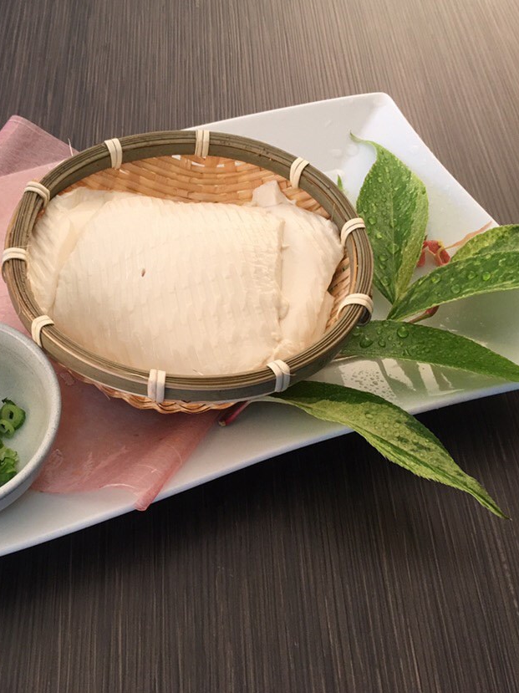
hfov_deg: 33.7
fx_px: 840
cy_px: 336
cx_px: 132
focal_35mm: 42
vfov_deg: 44.8
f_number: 2.2
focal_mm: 4.15
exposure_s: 1/15
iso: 32
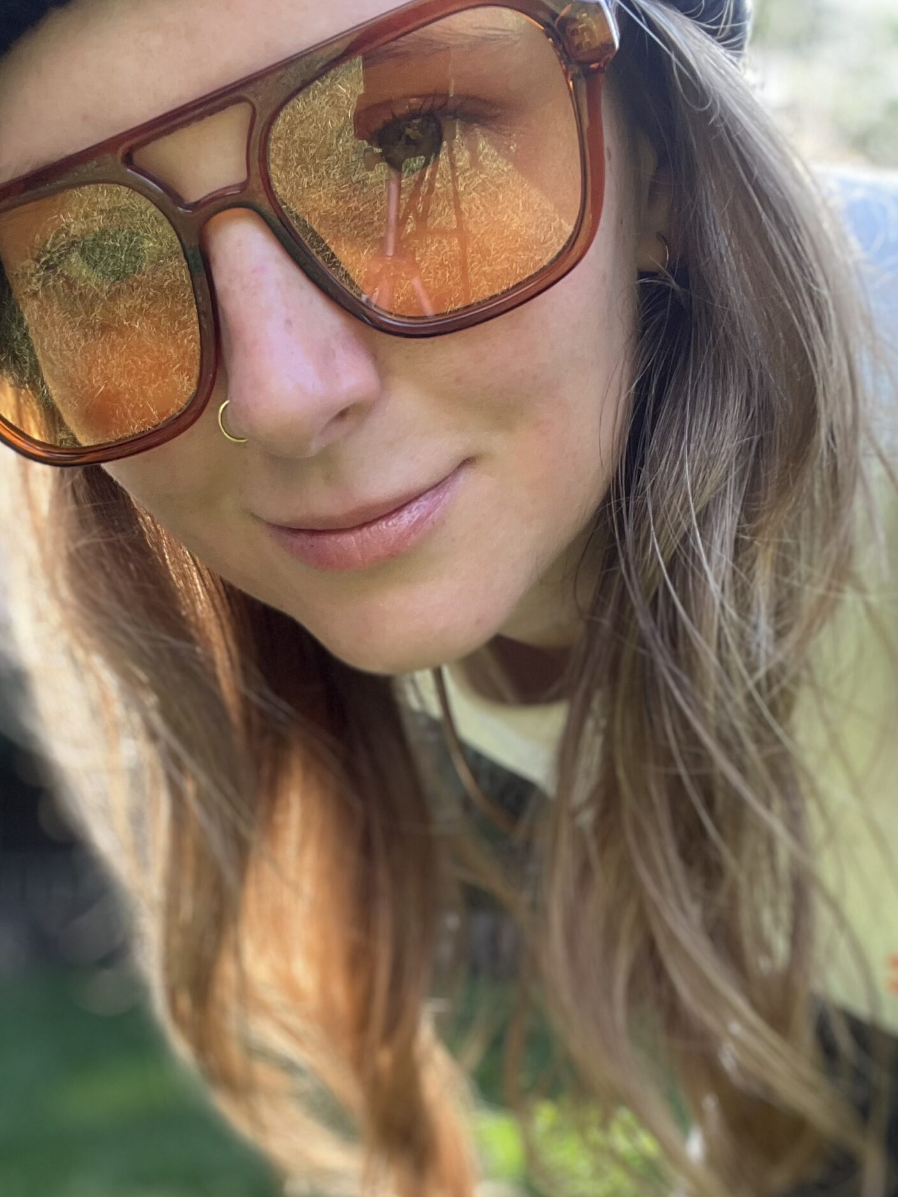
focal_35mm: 41
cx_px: 398
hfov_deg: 35.1
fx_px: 1418
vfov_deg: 45.4
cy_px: 741
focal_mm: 2.71
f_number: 2.2
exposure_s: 1/121
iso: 64
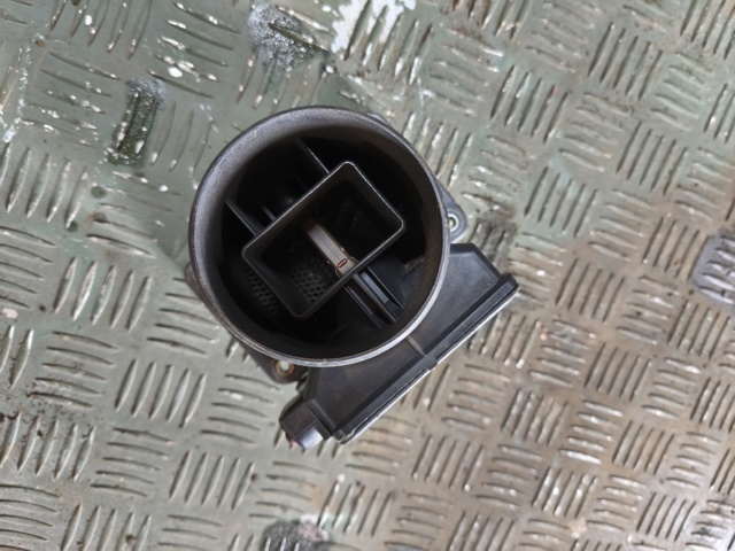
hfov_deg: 73.9
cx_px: 368
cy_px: 276
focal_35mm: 23
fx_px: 488
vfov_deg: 58.9
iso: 1000
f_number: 1.7
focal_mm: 5.35
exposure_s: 1/25
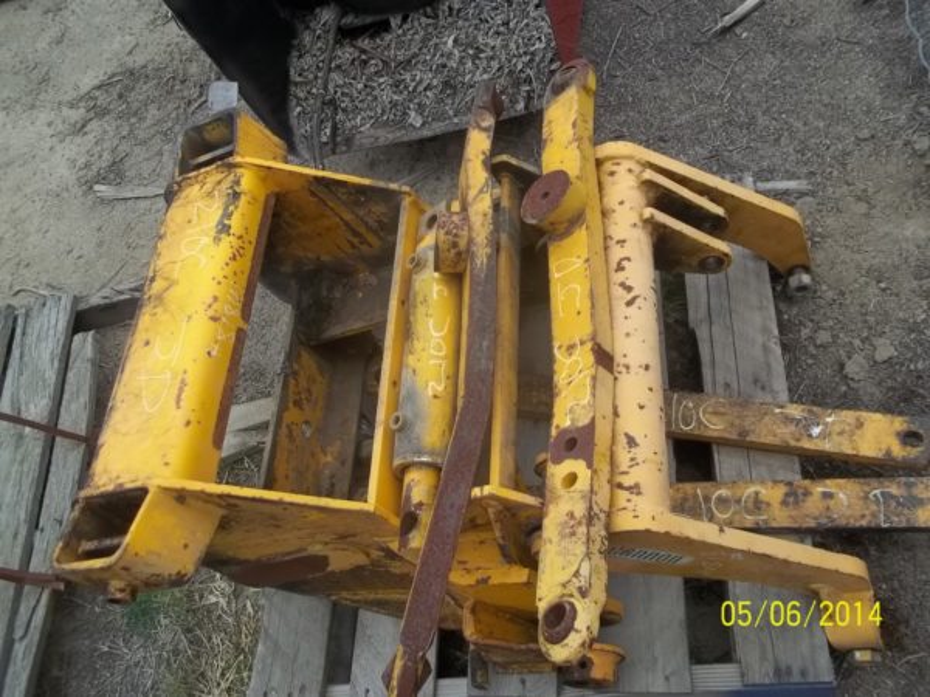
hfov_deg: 56.8
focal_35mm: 32
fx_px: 860
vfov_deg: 44.2
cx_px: 465
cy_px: 348
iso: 64
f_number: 2.9
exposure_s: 1/400
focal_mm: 5.7
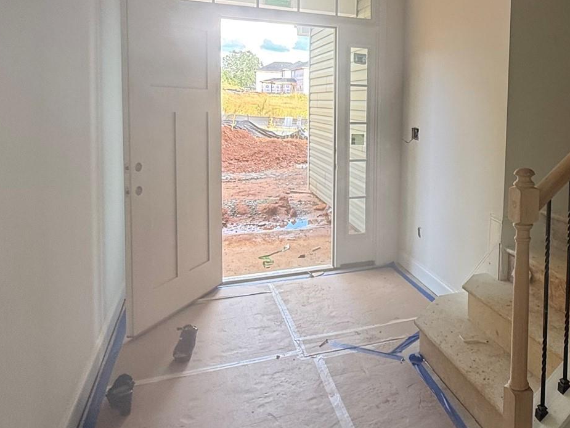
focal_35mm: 31
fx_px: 511
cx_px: 465
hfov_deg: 54.0
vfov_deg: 44.7
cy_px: 136
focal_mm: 2.22
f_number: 2.2
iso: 100
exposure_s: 1/99
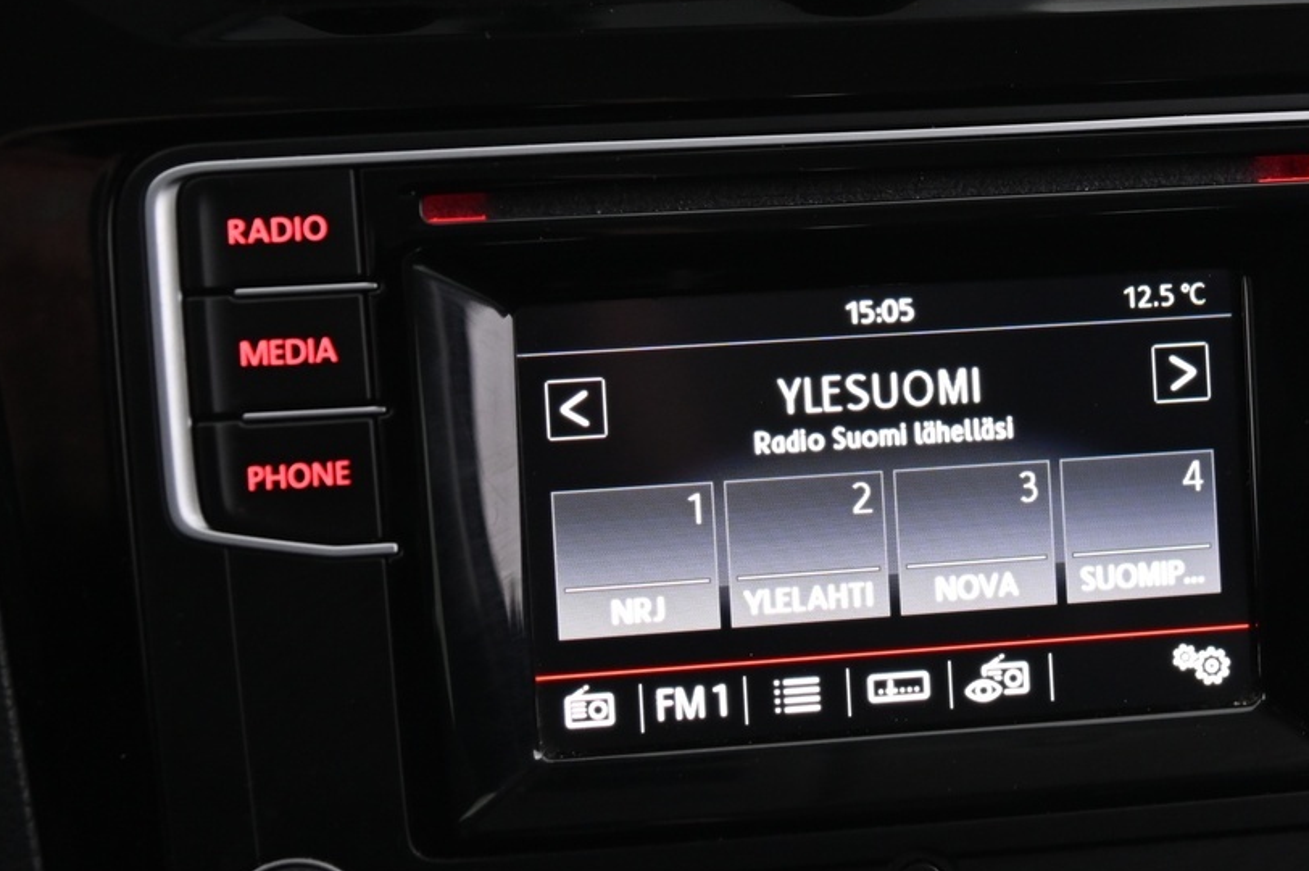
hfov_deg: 23.1
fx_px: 3197
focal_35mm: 88
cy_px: 305
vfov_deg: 15.5
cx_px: 800
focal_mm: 44
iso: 2000
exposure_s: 1/15
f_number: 4
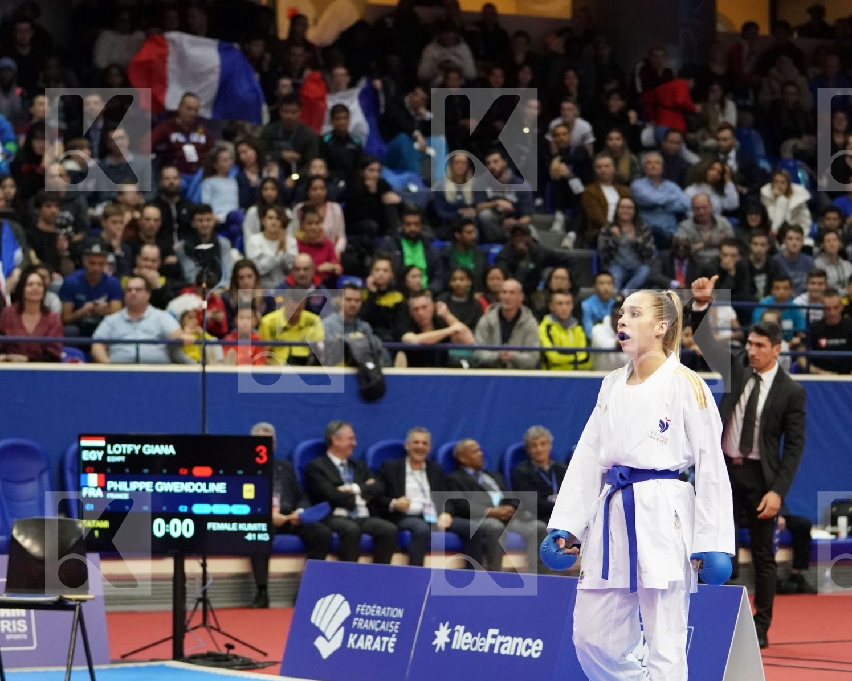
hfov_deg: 15.8
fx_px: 3076
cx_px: 484
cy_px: 341
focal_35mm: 122
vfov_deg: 12.6
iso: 6400
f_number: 2.8
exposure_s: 1/1000
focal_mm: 72
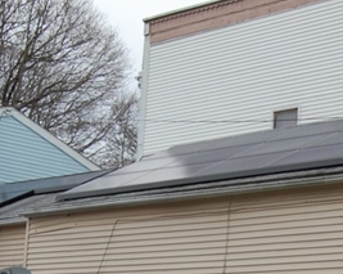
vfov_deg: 14.0
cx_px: 263
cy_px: 284
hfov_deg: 17.7
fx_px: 1095
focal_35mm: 108
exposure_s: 1/125
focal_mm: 20
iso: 250
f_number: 5.6
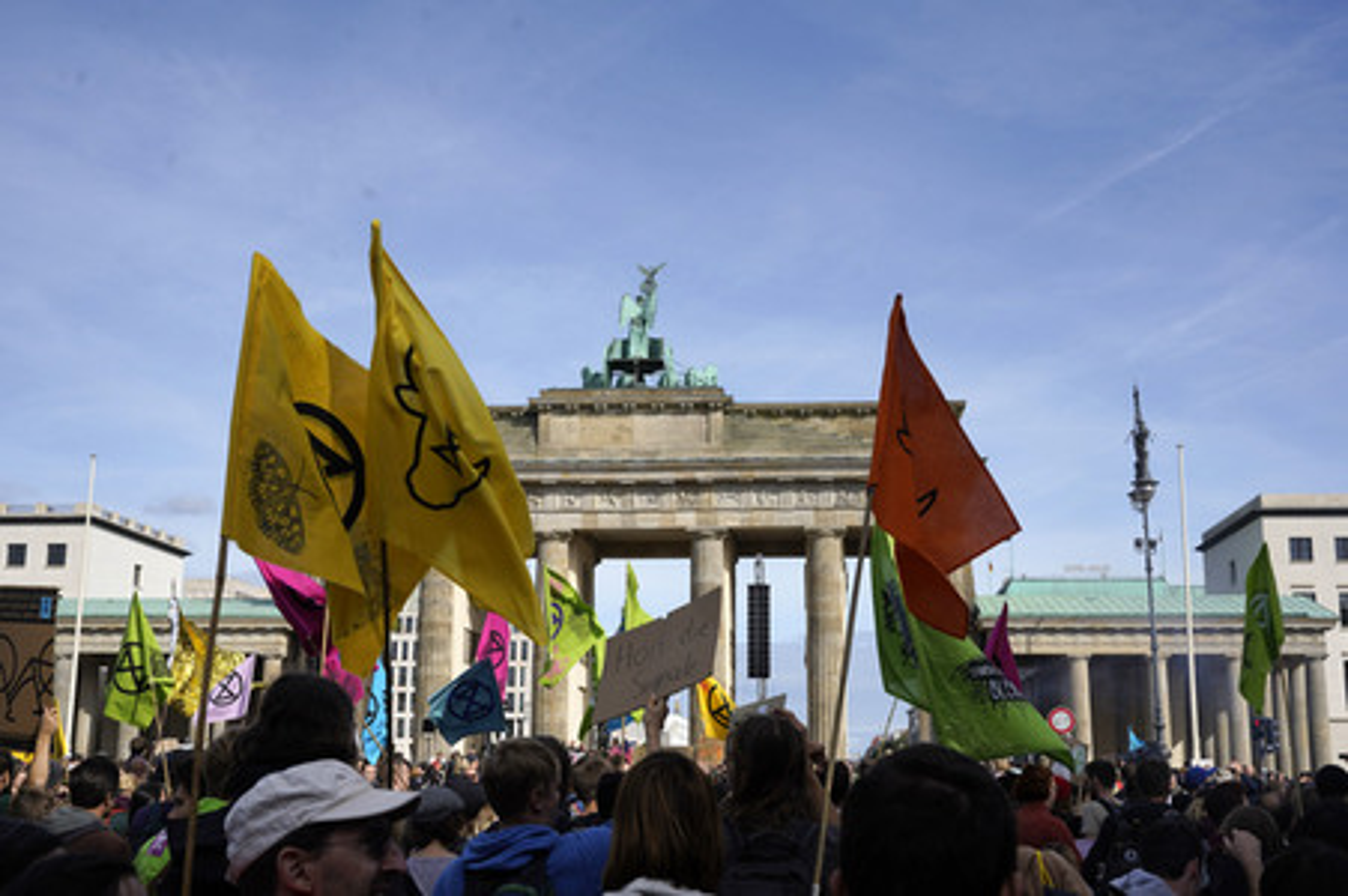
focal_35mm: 43
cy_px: 448
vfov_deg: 31.1
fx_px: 1609
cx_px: 674
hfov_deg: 45.5
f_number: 9
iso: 160
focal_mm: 43
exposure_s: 1/800
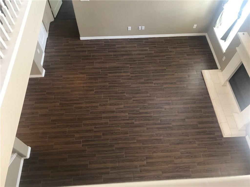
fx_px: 202
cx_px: 125
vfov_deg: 49.7
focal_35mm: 28
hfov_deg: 63.4
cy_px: 94
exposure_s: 1/15
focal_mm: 3.99
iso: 40
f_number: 1.8
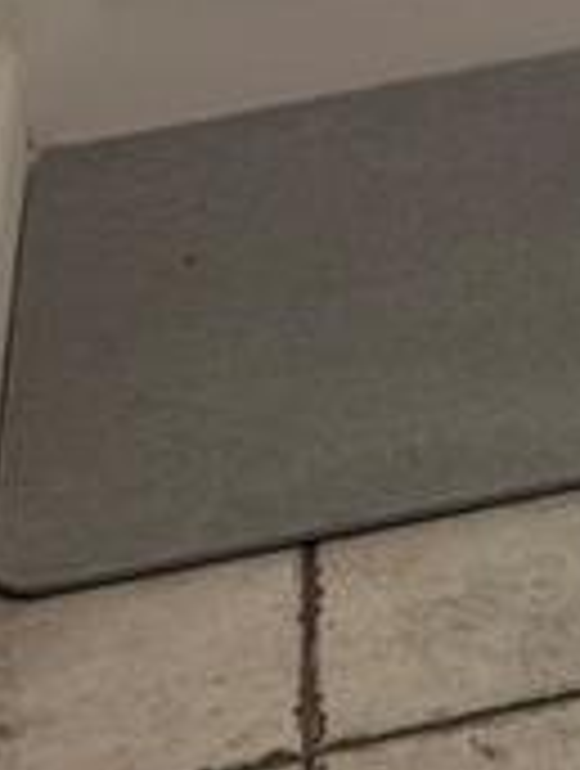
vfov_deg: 9.9
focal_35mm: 168
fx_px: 3739
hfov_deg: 8.1
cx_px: 1439
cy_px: -1243
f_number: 1.78
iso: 125
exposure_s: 1/60
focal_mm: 6.76
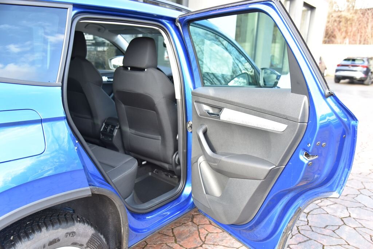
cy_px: 124
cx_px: 186
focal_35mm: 31
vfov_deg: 42.4
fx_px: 321
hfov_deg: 60.3
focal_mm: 31
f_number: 4
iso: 500
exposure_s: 1/60
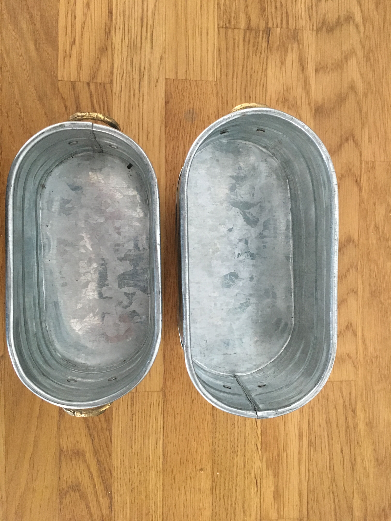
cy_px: 260
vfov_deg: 61.7
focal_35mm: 29
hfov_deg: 48.2
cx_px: 196
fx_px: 437
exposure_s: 1/17
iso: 200
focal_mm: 4.15
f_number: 2.2
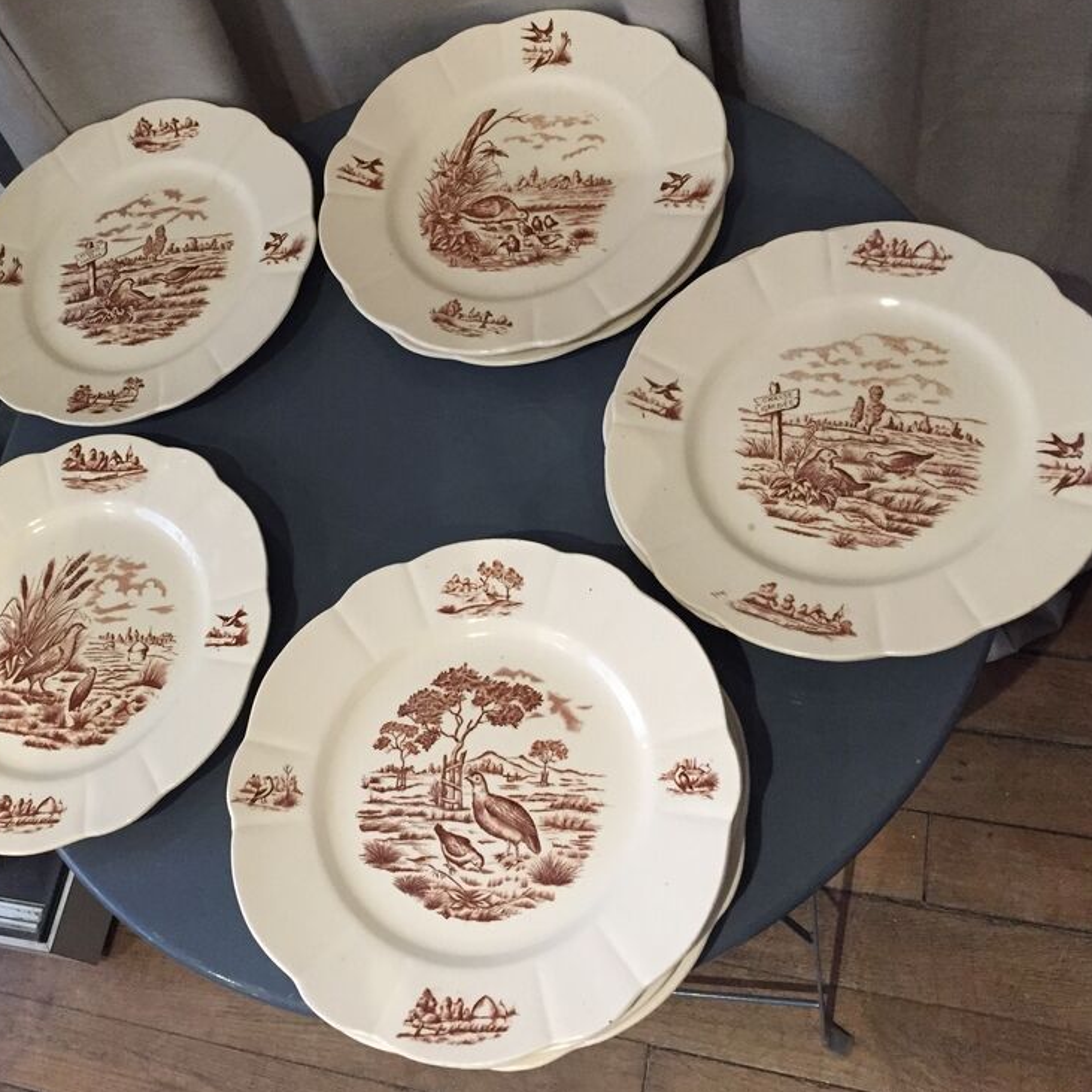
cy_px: 539
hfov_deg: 47.1
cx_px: 467
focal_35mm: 35
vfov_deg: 47.2
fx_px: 1249
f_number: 2.2
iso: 250
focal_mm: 4.15
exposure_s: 1/25
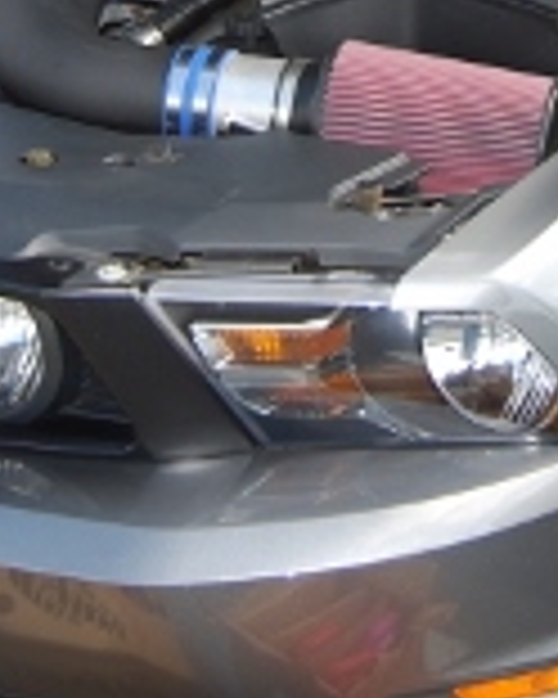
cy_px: -167
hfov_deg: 12.0
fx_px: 2642
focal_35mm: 128
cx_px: 387
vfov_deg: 14.5
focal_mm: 22
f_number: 3.8
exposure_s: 1/160
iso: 100
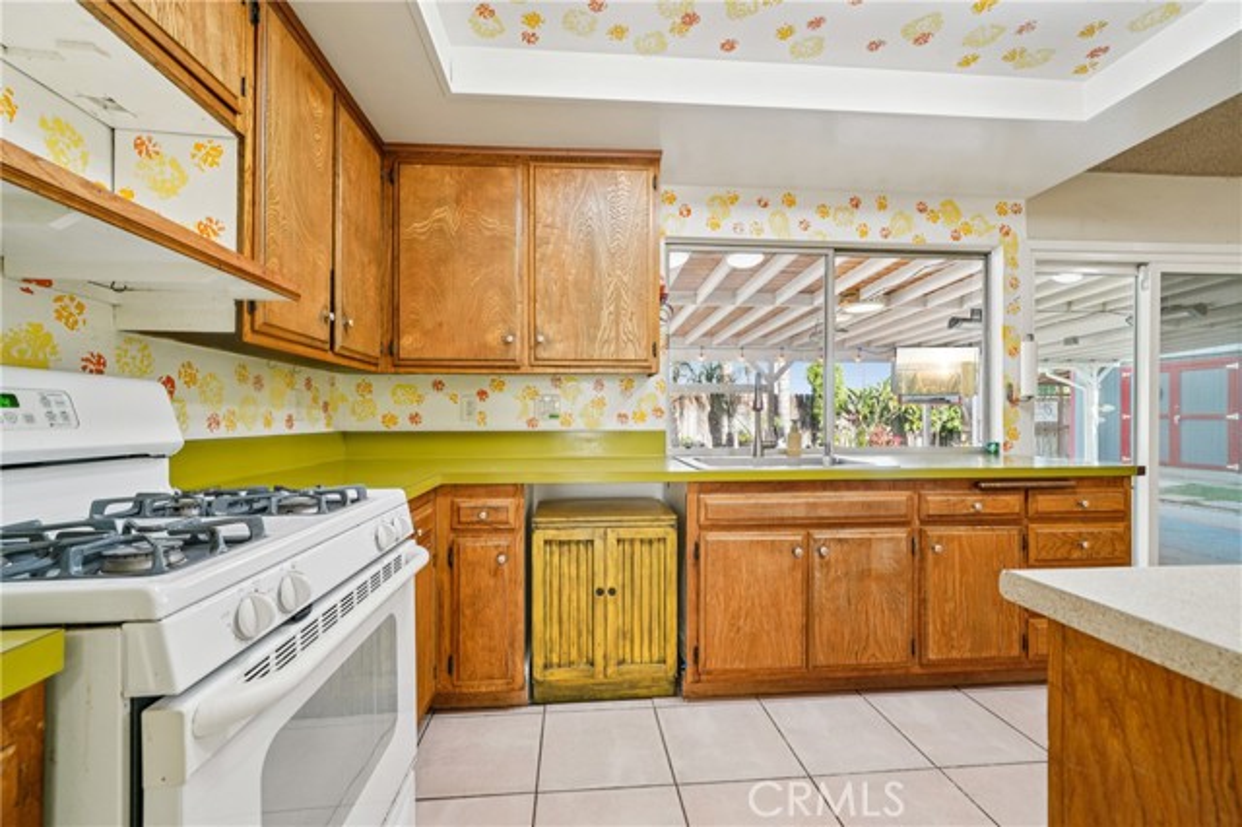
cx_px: 621
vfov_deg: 81.1
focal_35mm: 14
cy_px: 414
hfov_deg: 104.3
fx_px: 483
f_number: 8
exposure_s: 1/15
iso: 400
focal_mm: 14
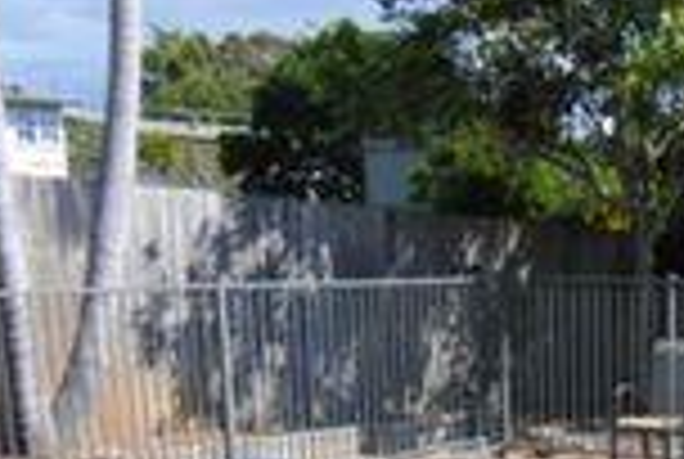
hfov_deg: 26.5
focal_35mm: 74
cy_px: 614
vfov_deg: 17.3
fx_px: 1409
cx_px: 590
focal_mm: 16
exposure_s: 1/200
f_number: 7.1
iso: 100
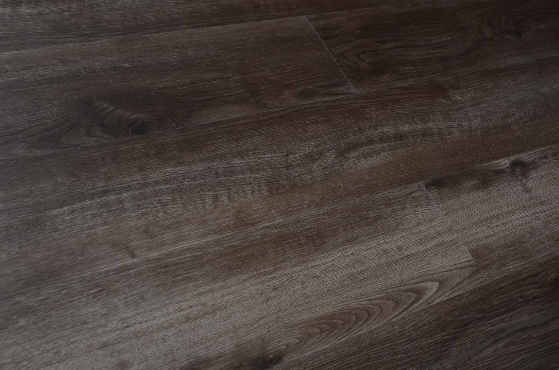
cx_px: 280
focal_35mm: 48
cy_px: 185
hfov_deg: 41.2
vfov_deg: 28.0
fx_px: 744
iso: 100
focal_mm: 32
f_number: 7.1
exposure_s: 1/100
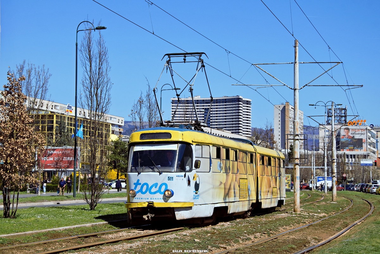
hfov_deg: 27.0
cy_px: 127
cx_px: 190
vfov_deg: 18.2
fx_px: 792
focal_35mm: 75
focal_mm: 50
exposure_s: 1/1000
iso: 200
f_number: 8
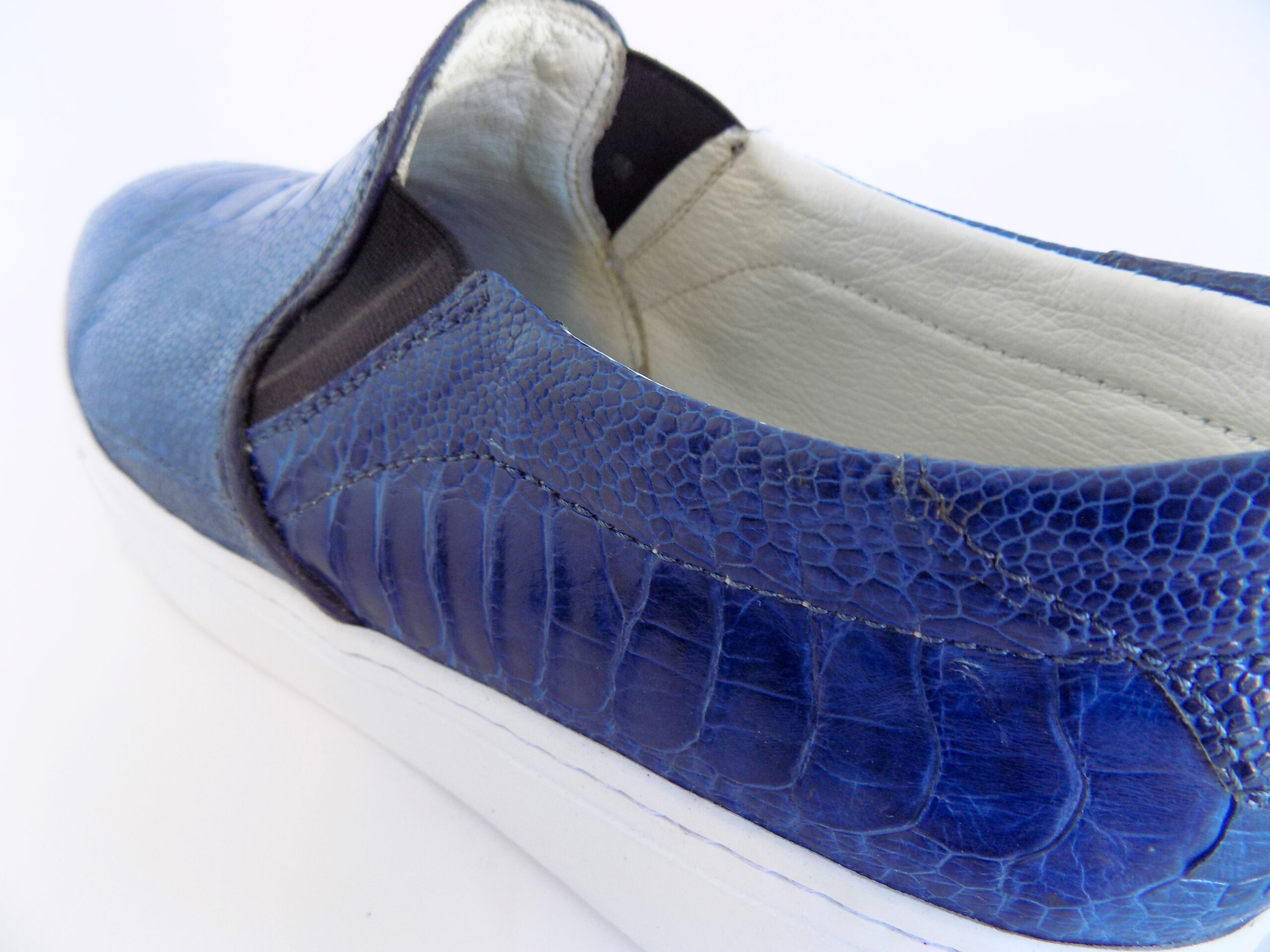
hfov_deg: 73.9
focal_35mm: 23
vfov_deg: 58.9
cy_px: 476
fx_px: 844
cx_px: 635
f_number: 3.1
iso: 125
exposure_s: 1/30
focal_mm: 4
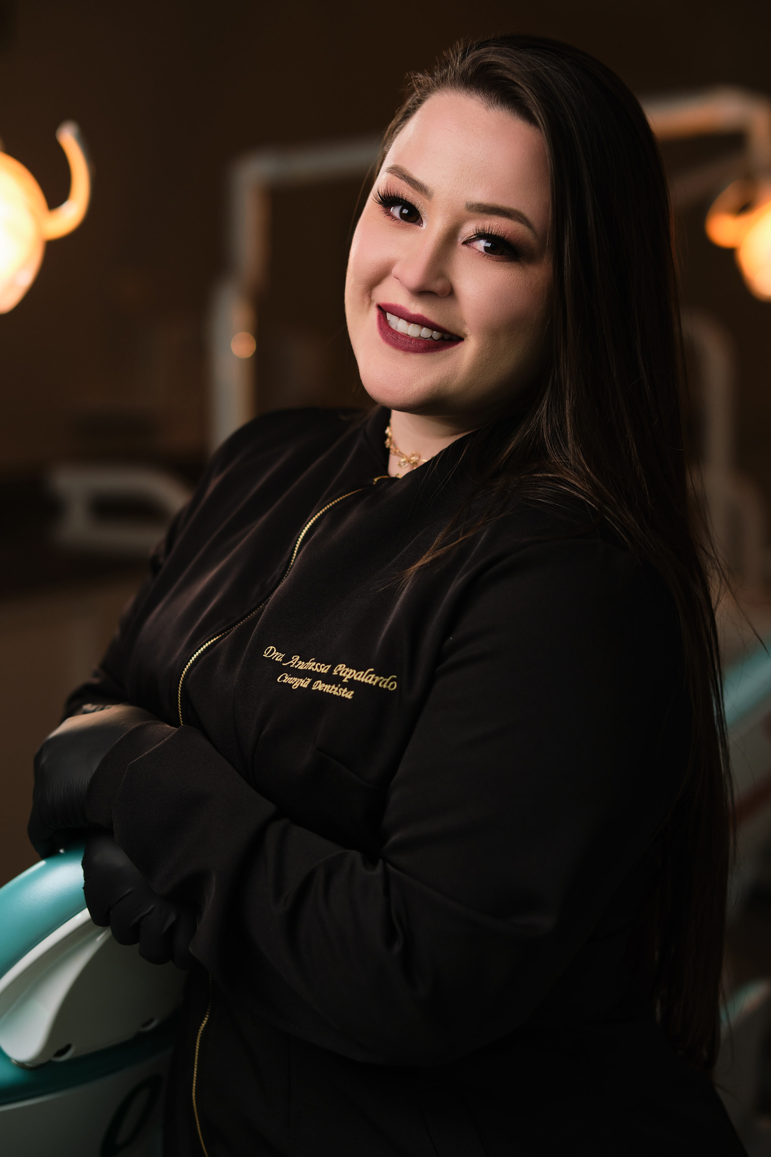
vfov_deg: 27.0
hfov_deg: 18.2
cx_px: 386
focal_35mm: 75
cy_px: 578
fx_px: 2409
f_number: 2
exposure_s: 1/125
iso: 200
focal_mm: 50
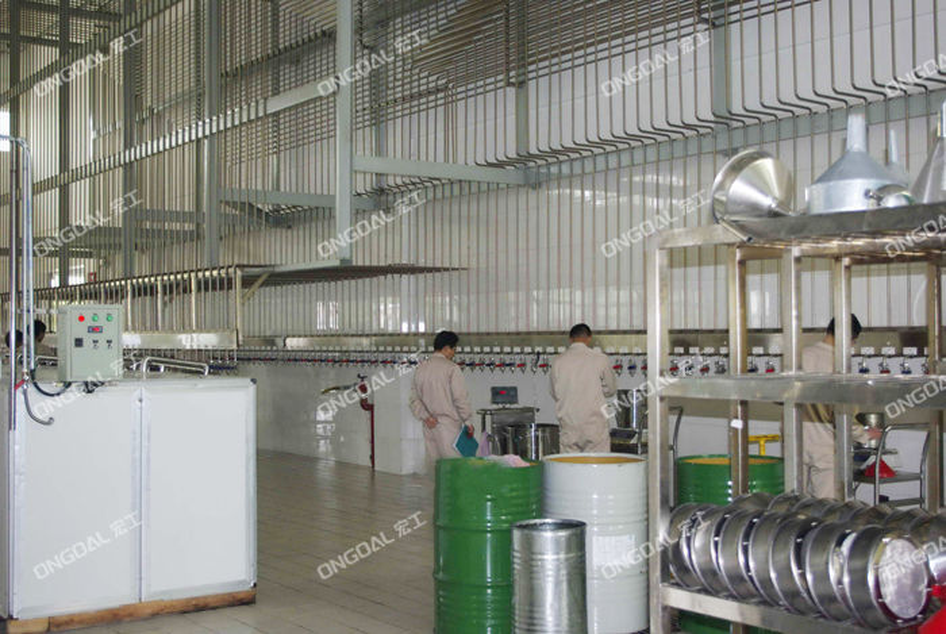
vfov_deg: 29.3
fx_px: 1211
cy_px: 317
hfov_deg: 42.7
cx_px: 473
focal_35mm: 46
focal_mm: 30.63
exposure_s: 1/50
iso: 400
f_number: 4
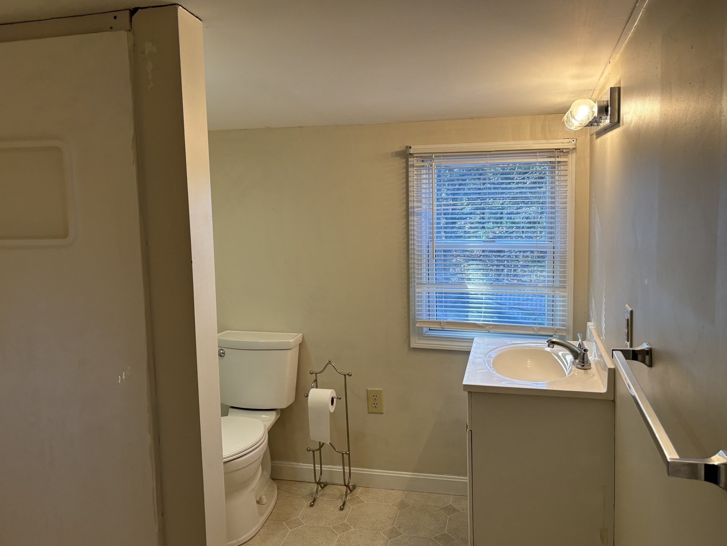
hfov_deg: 61.6
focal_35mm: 29
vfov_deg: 48.2
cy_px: 247
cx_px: 347
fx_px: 609
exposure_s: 1/120
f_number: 1.6
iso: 100
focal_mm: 5.96
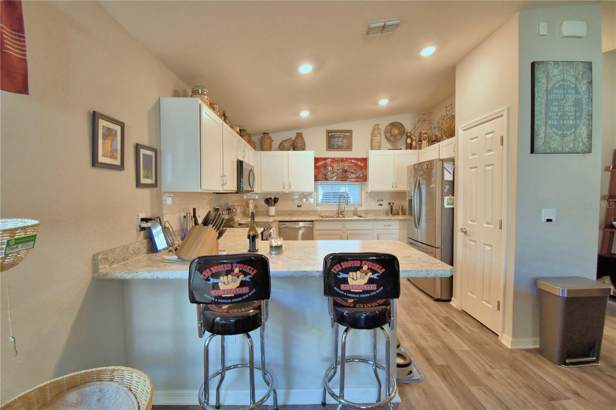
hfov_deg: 100.4
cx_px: 308
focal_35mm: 15
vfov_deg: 77.3
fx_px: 257
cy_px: 205
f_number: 4.5
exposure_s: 1/30
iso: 450
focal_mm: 10
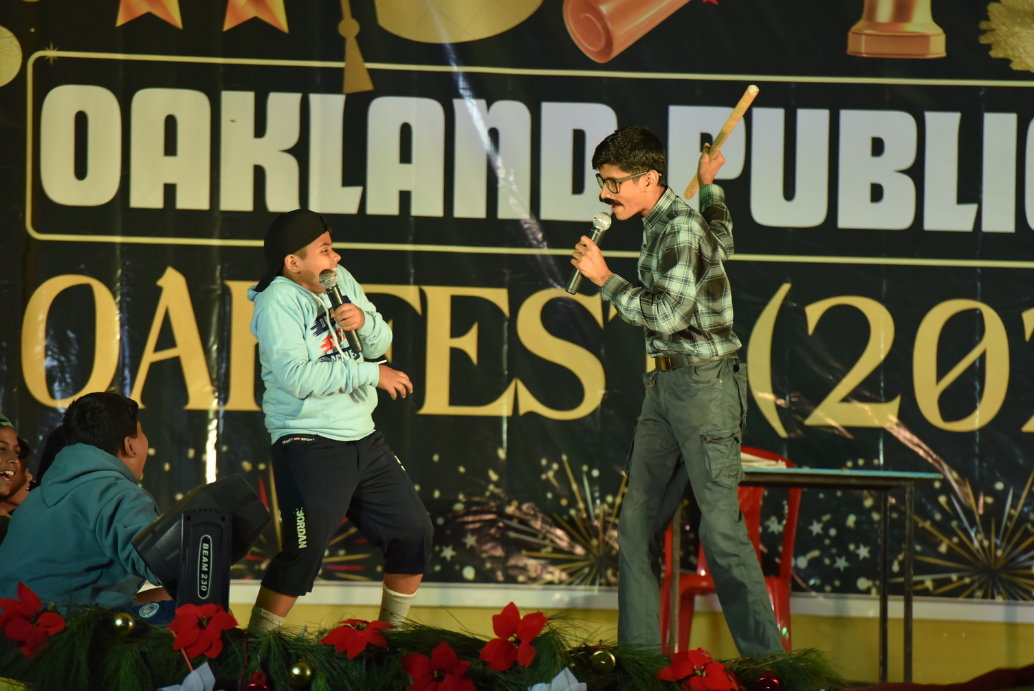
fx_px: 5746
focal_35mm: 200
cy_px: 346
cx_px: 517
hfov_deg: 10.3
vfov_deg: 6.9
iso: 1600
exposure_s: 1/320
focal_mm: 200
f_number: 2.8
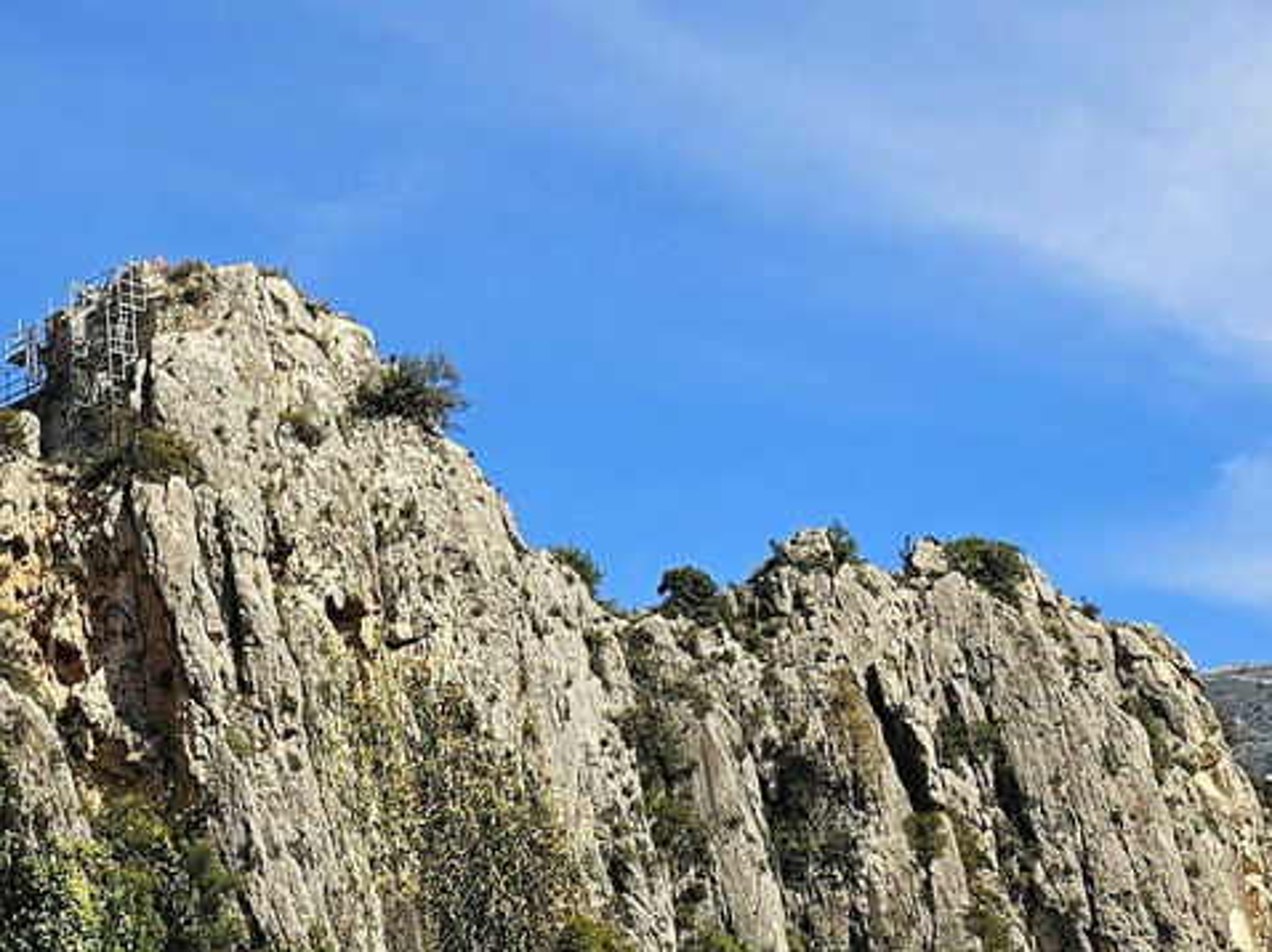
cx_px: 466
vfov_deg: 18.5
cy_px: -64
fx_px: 2828
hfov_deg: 25.3
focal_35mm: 77
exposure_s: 1/1111
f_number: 1.7
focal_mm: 6.3
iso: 10
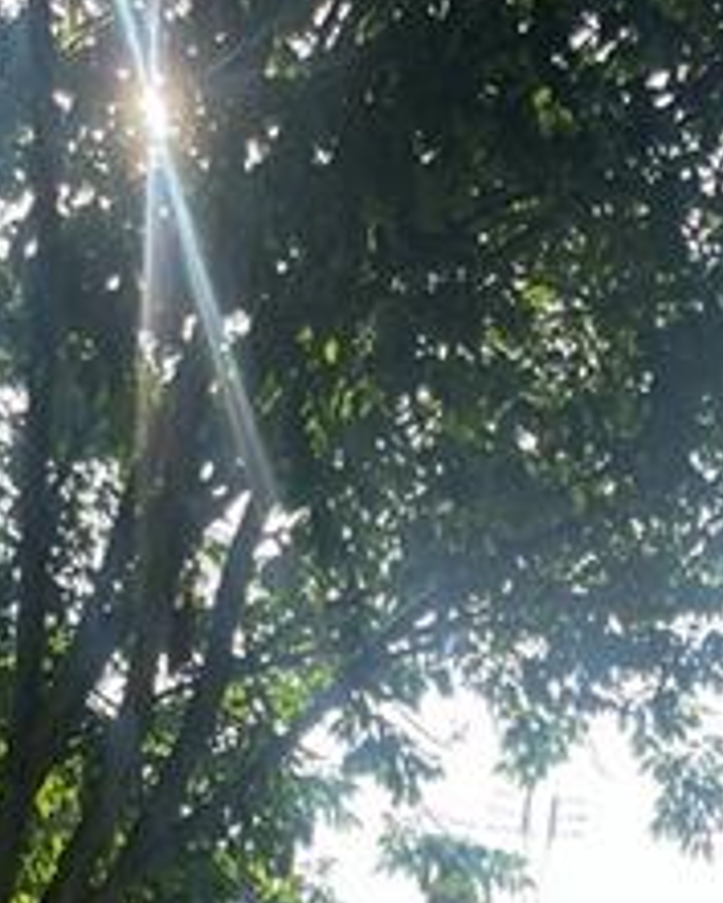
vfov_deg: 18.3
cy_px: 1504
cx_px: 114
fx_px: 2352
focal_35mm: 88
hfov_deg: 17.3
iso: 50
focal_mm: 5.1
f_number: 1.6
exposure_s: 1/1151
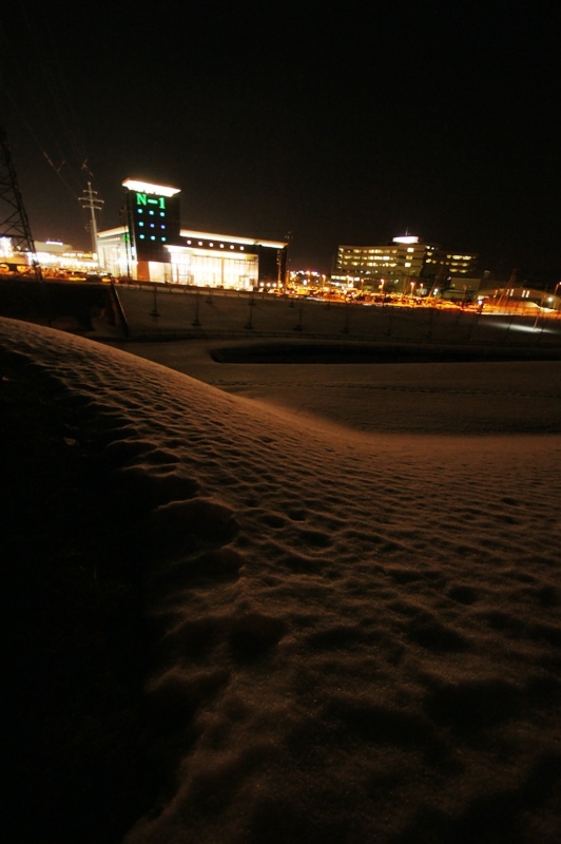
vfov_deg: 100.4
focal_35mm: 15
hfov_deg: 77.2
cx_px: 280
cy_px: 422
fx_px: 351
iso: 1600
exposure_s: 1/5
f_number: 4
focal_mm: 10
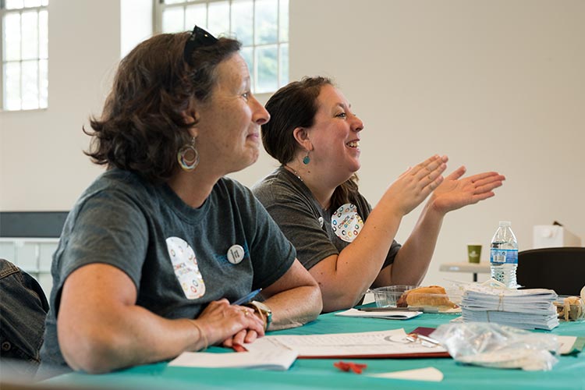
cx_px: 292
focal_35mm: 48
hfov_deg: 41.1
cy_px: 195
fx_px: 780
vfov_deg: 28.1
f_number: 5
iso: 800
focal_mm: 48
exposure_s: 1/200
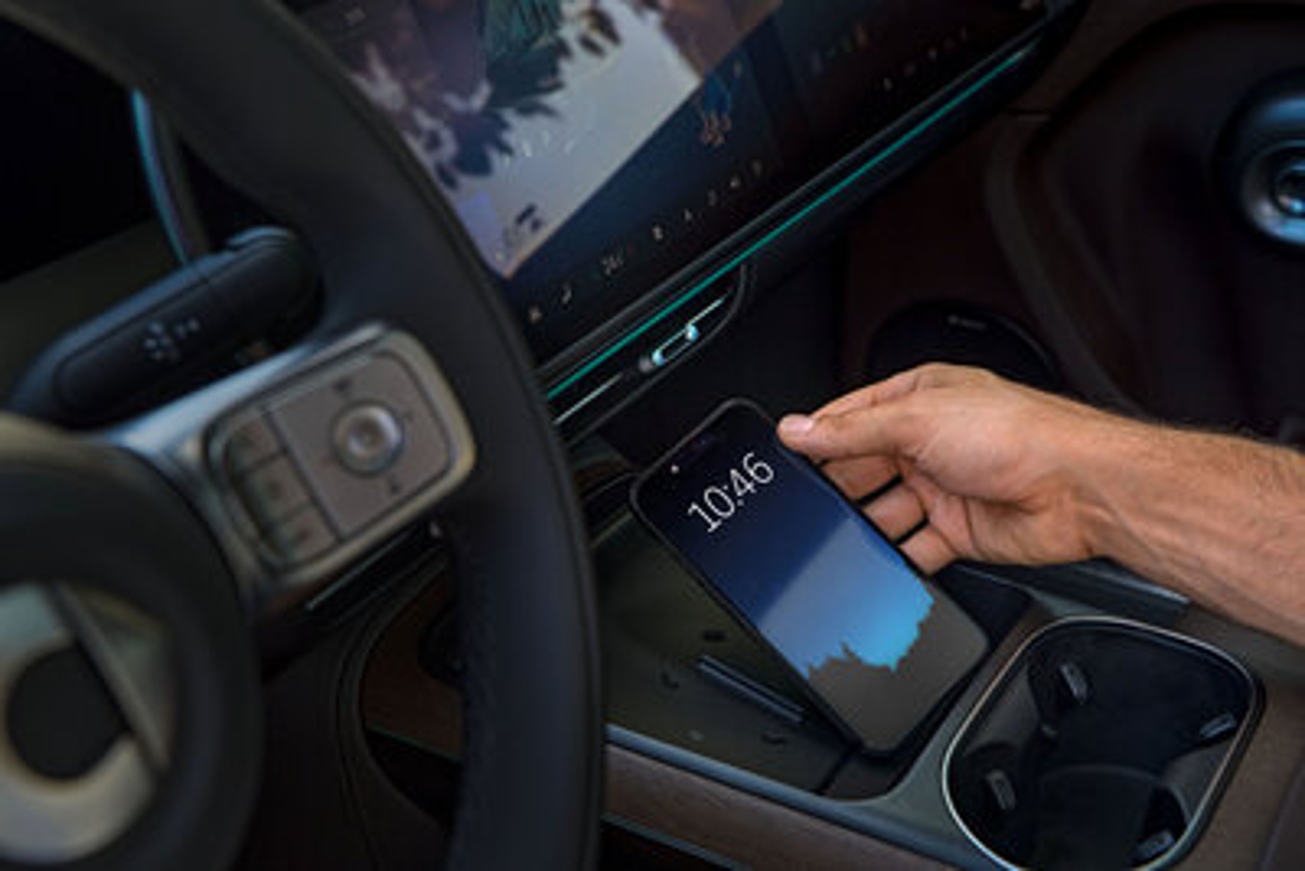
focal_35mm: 50
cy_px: 436
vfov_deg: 27.0
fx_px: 1813
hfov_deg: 39.6
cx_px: 652
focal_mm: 50
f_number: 7.1
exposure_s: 1/100
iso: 800
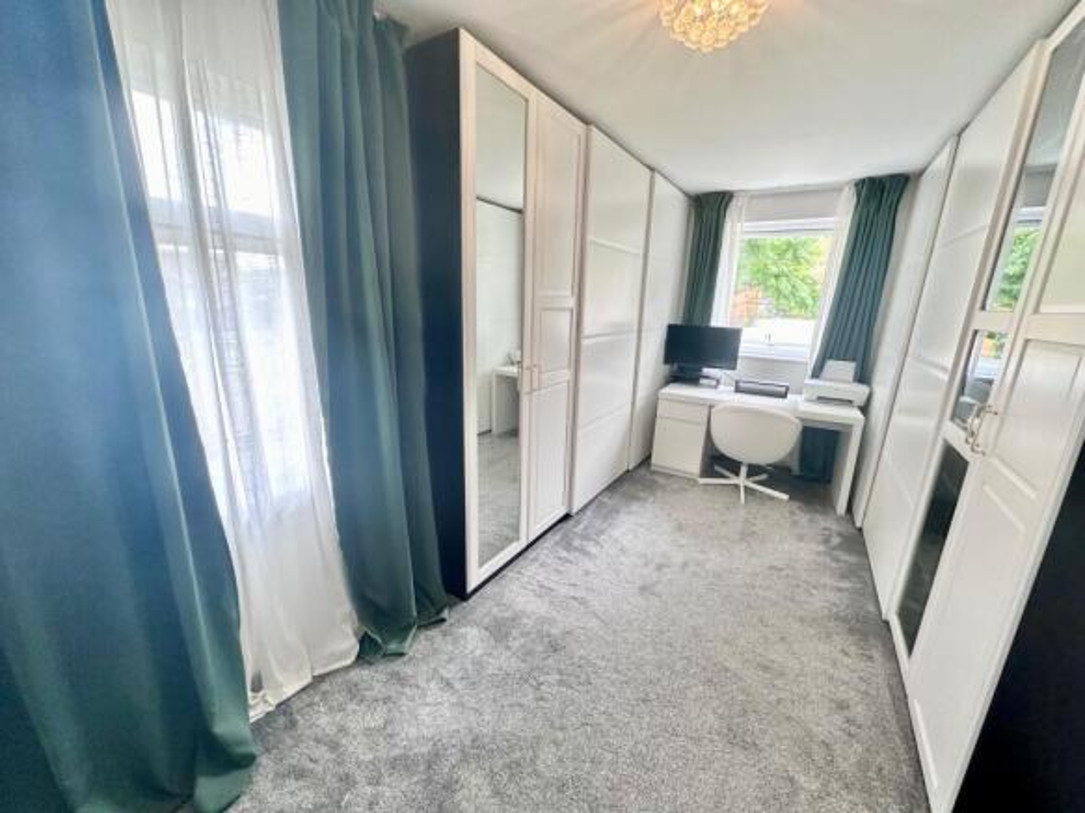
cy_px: 406
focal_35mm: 14
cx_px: 542
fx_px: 439
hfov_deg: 102.1
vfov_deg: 85.7
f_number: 2.2
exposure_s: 1/99
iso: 160
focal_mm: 2.22
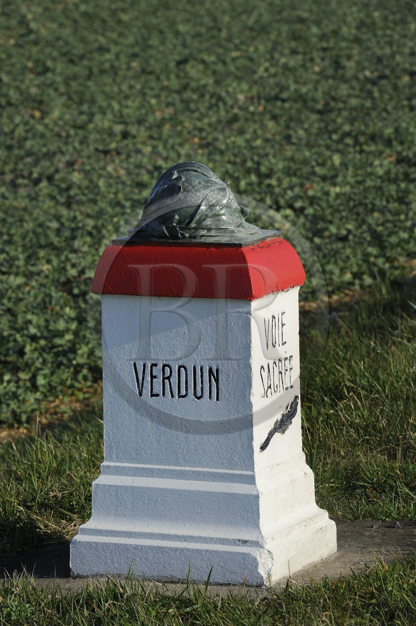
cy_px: 313
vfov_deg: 10.3
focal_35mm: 200
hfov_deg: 6.9
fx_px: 3472
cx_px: 208
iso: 200
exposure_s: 1/250
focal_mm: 200
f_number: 11
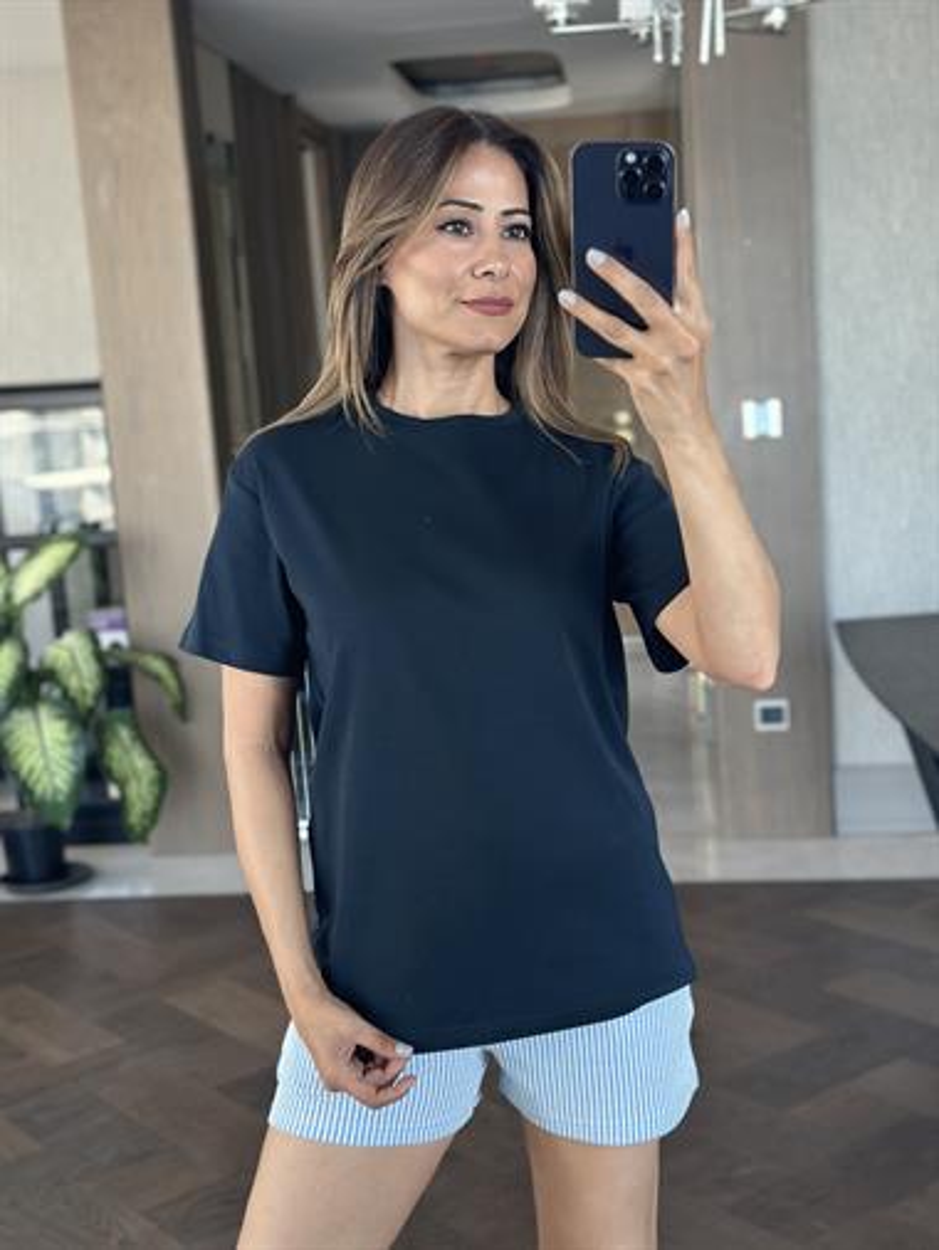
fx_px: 1735
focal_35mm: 48
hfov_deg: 30.3
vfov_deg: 39.6
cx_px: 470
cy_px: 625
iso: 125
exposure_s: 1/60
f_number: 1.78
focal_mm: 6.86
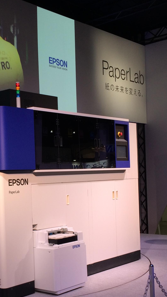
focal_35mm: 55
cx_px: 17
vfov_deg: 37.6
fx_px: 433
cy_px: 184
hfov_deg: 21.4
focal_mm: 4.15
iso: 32
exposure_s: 1/166
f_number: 2.2
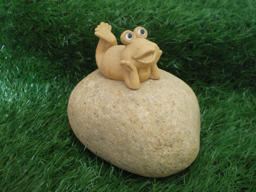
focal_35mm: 38
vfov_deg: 37.7
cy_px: 96
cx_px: 128
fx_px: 281
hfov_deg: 49.0
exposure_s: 1/15
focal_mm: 6.3
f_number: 3.1
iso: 400
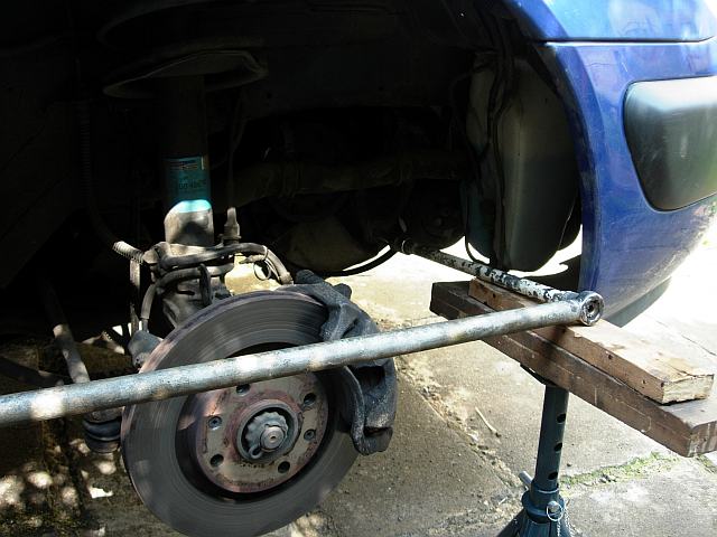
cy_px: 268
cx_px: 358
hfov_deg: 49.0
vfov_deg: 37.7
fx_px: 787
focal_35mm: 38
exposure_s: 1/111
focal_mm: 7.8
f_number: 2.8
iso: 64
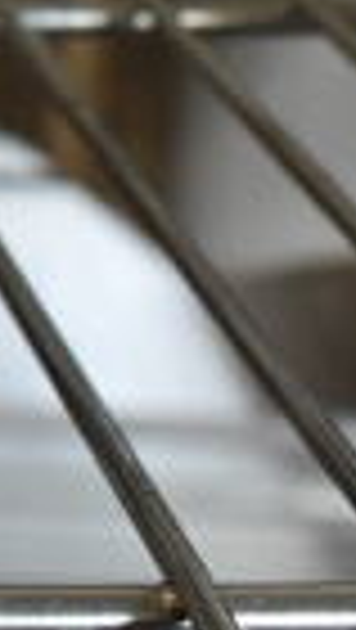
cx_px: -721
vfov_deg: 15.0
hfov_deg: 7.7
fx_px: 2294
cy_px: -176
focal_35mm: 137
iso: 1000
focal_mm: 20
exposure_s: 1/30
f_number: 6.3
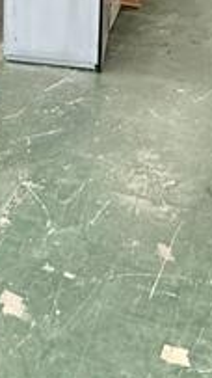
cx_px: -58
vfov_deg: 24.3
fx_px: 770
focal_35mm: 77
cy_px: -104
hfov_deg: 15.0
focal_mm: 2.22
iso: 250
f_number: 2.2
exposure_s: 1/100
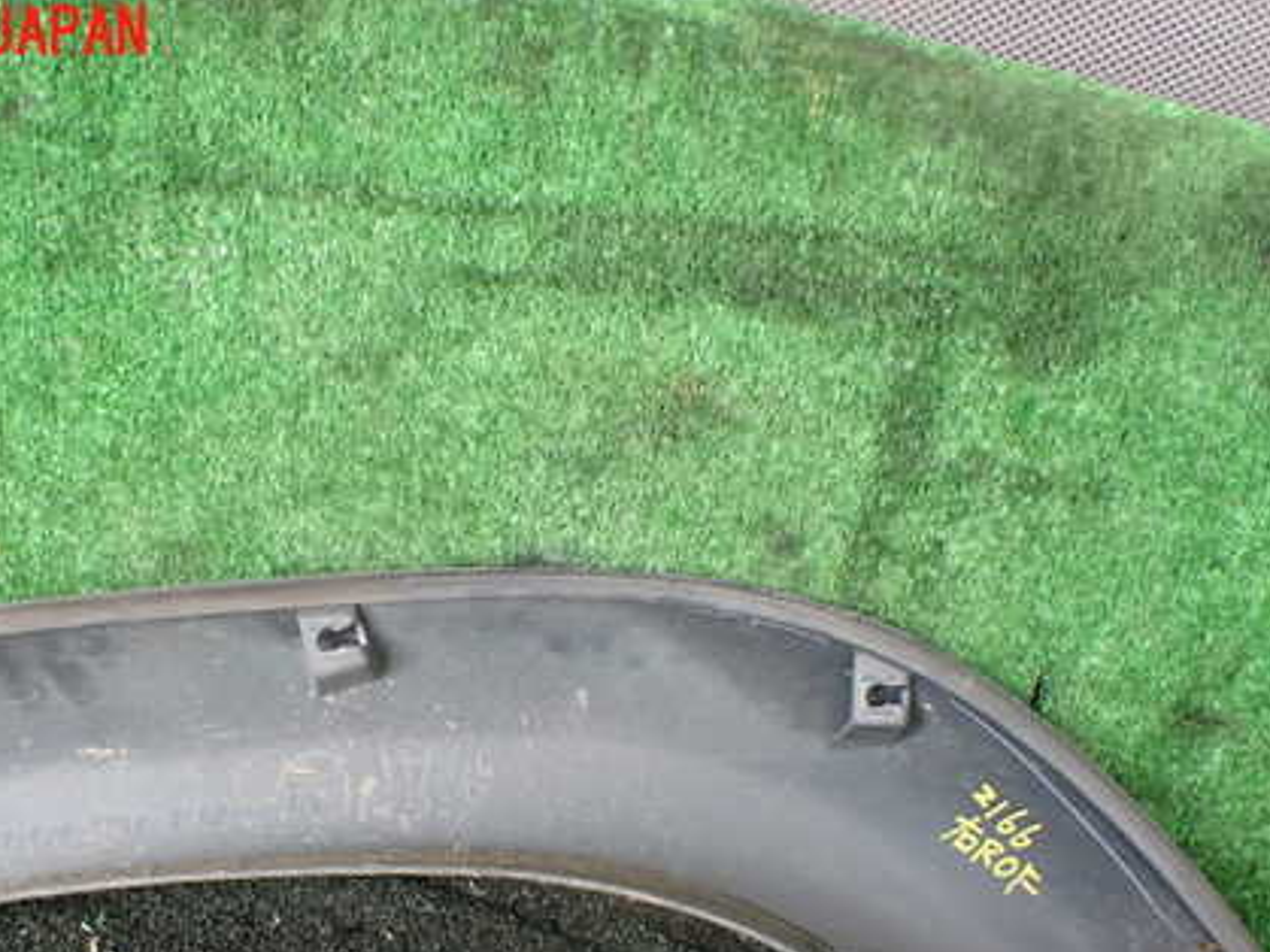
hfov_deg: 43.6
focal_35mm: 43
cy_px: 679
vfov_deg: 33.1
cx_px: 506
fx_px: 1577
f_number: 2.3
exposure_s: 1/125
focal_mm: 5.4
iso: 500
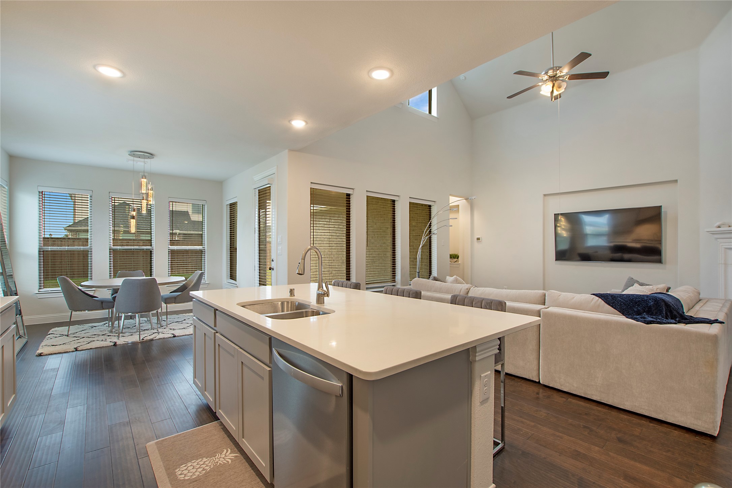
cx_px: 366
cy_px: 244
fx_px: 305
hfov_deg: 100.4
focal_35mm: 15
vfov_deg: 77.3
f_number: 8
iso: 100
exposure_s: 1/5
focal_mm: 10
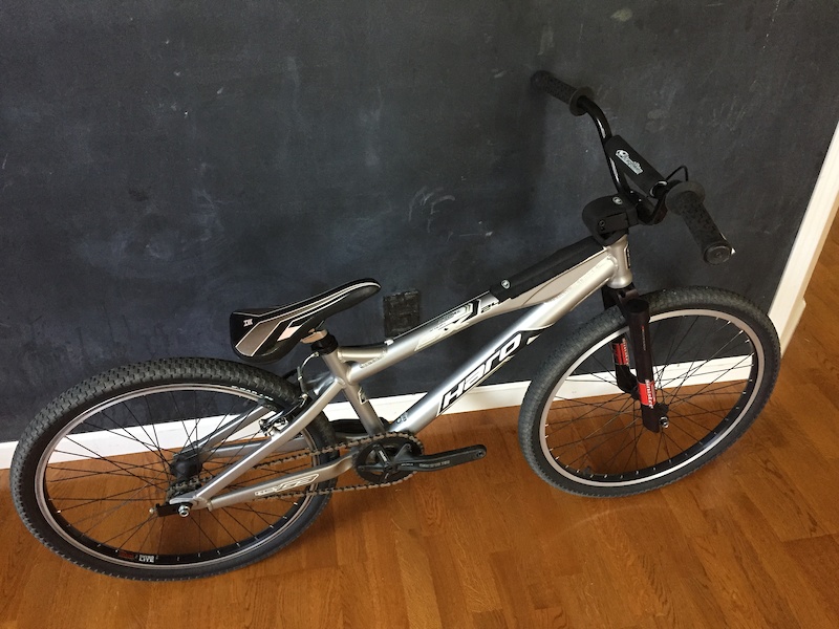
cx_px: 420
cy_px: 314
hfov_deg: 61.7
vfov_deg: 48.2
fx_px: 703
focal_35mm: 29
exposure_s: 1/30
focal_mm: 4.15
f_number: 2.2
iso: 160
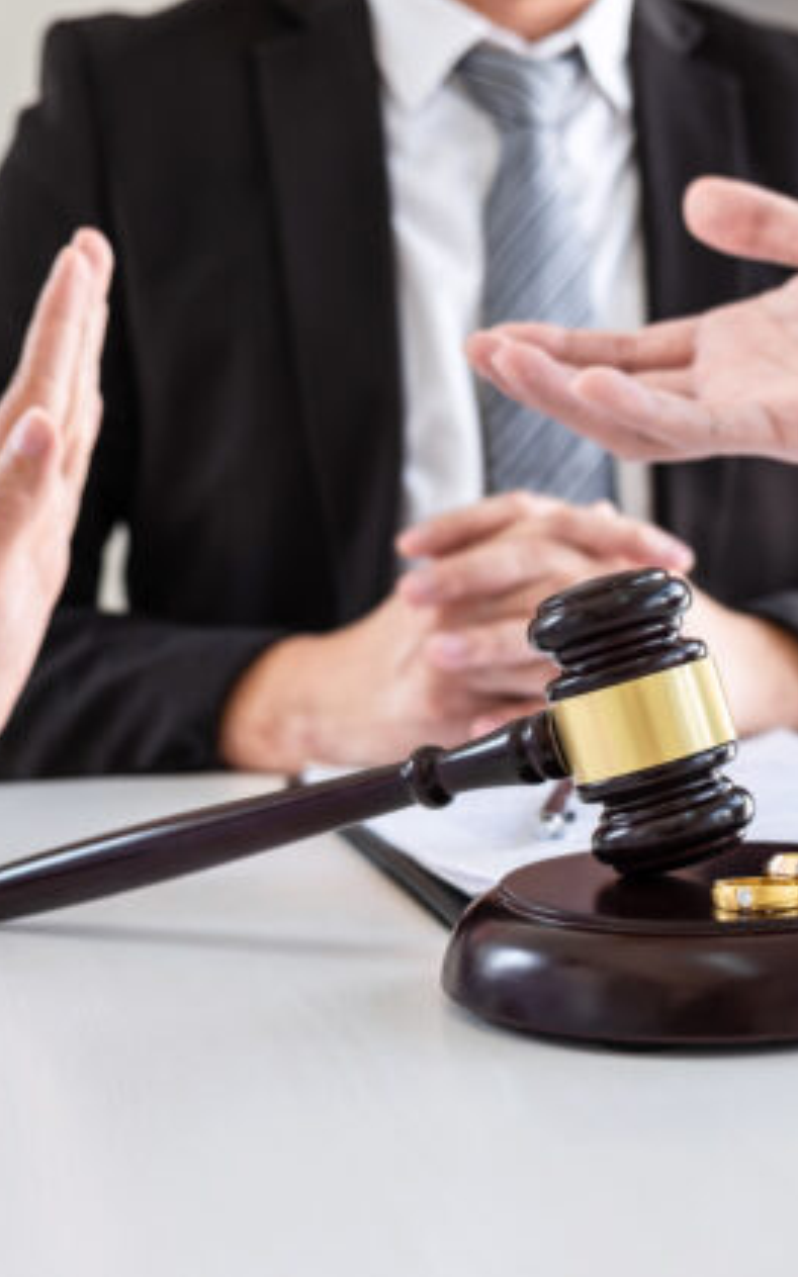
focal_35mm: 62
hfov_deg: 20.7
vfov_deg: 33.0
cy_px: 635
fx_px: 2158
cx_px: 637
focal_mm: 26.5
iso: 200
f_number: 3.2
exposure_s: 1/125
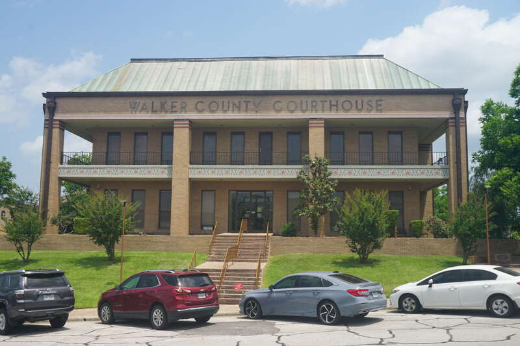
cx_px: 260
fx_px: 520
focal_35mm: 36
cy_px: 173
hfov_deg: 53.1
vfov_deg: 36.9
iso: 100
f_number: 11
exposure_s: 1/160
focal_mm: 24
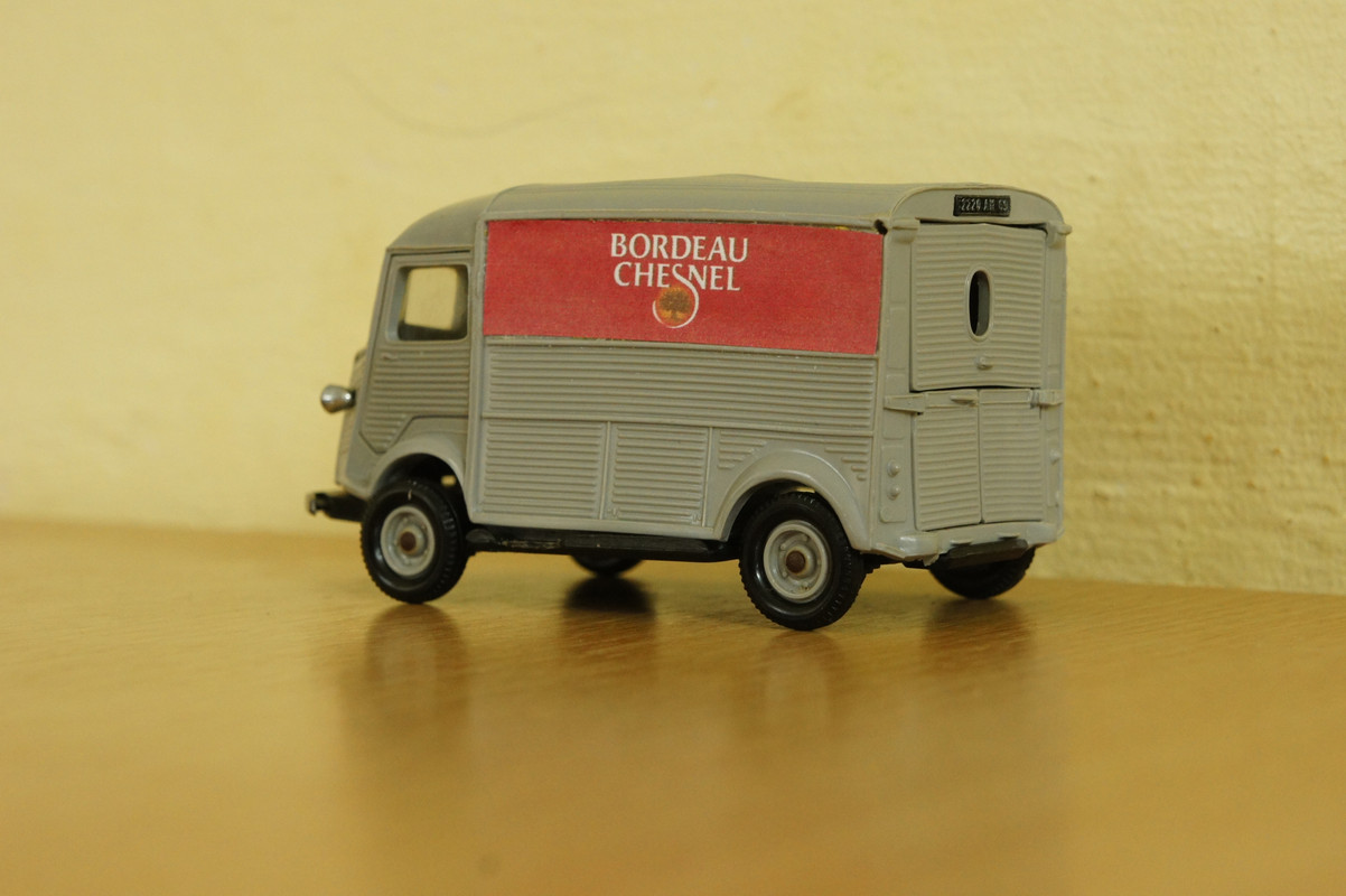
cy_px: 448
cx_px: 673
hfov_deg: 24.6
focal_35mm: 82
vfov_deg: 16.5
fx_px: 3083
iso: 1600
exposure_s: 1/20
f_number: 8
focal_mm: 55
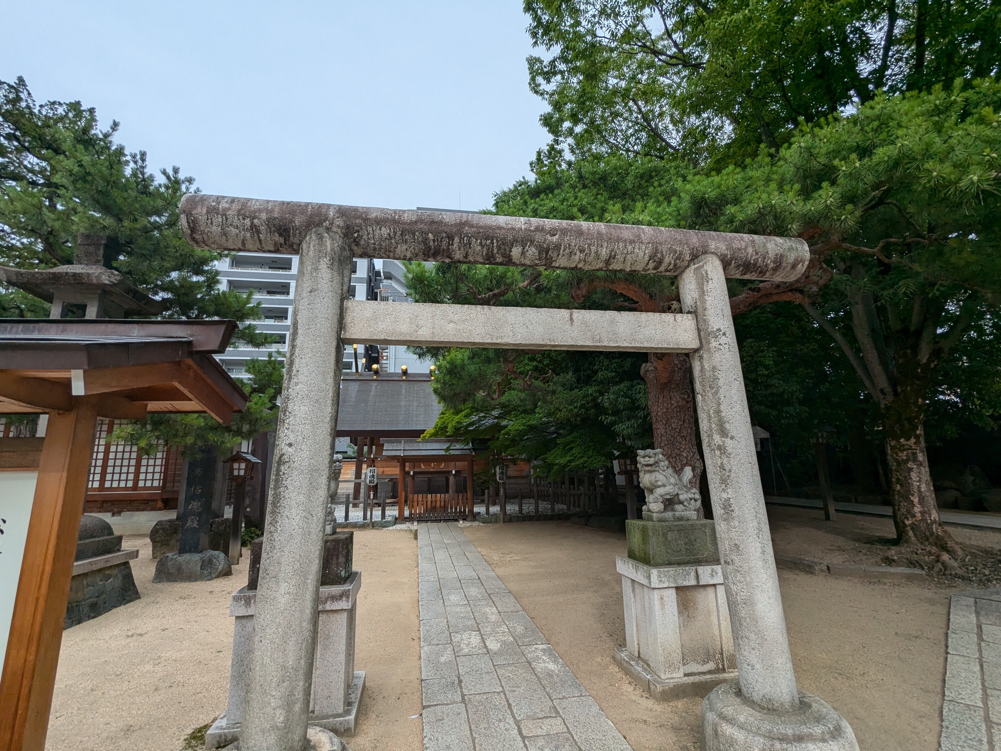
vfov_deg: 78.1
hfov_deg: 94.5
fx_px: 463
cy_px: 376
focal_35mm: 16
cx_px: 500
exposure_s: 1/1081
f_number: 2.2
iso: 52
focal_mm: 2.35
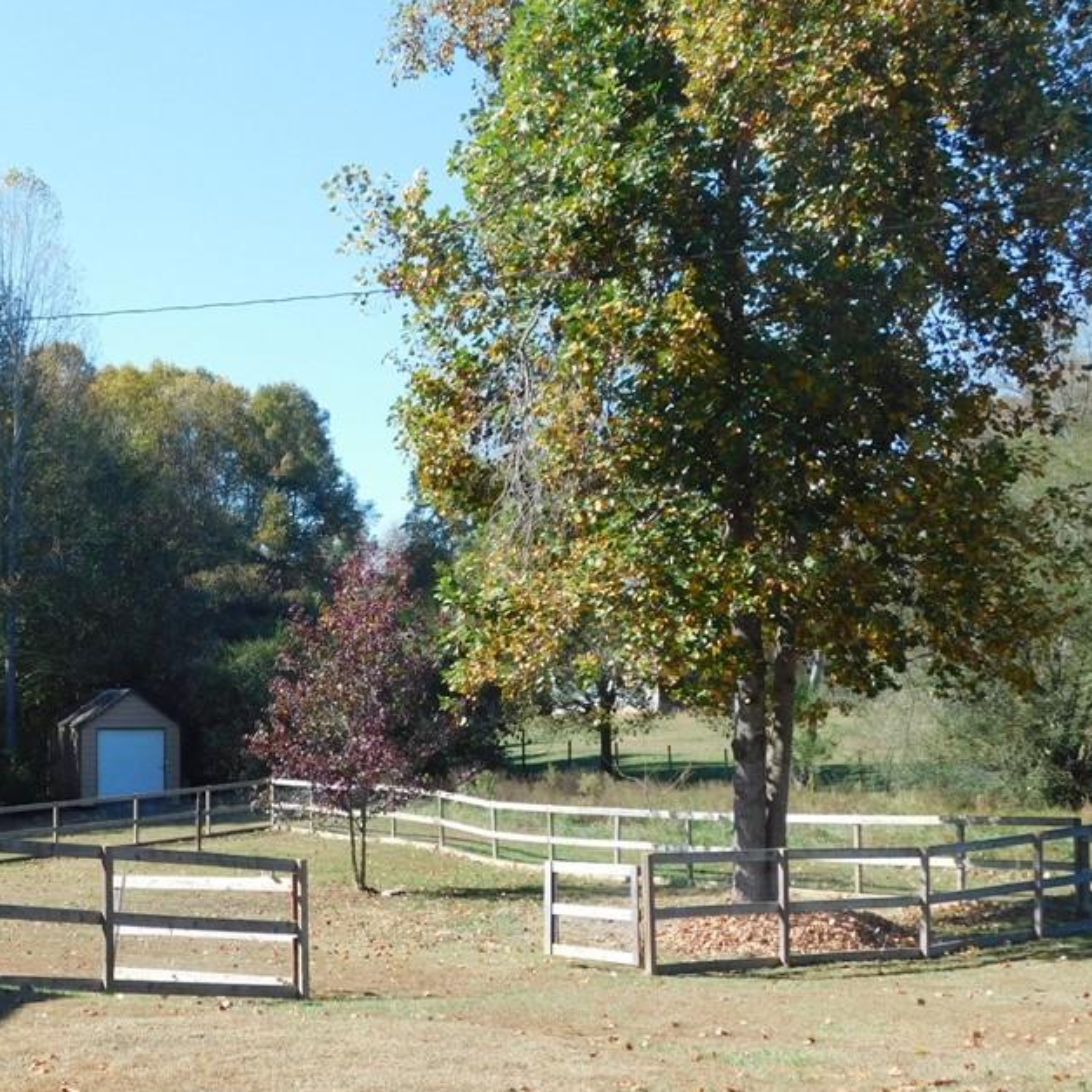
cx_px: 218
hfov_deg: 31.9
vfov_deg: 32.8
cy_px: 606
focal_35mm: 52
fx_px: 1856
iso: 125
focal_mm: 6.3
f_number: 3.5
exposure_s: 1/500
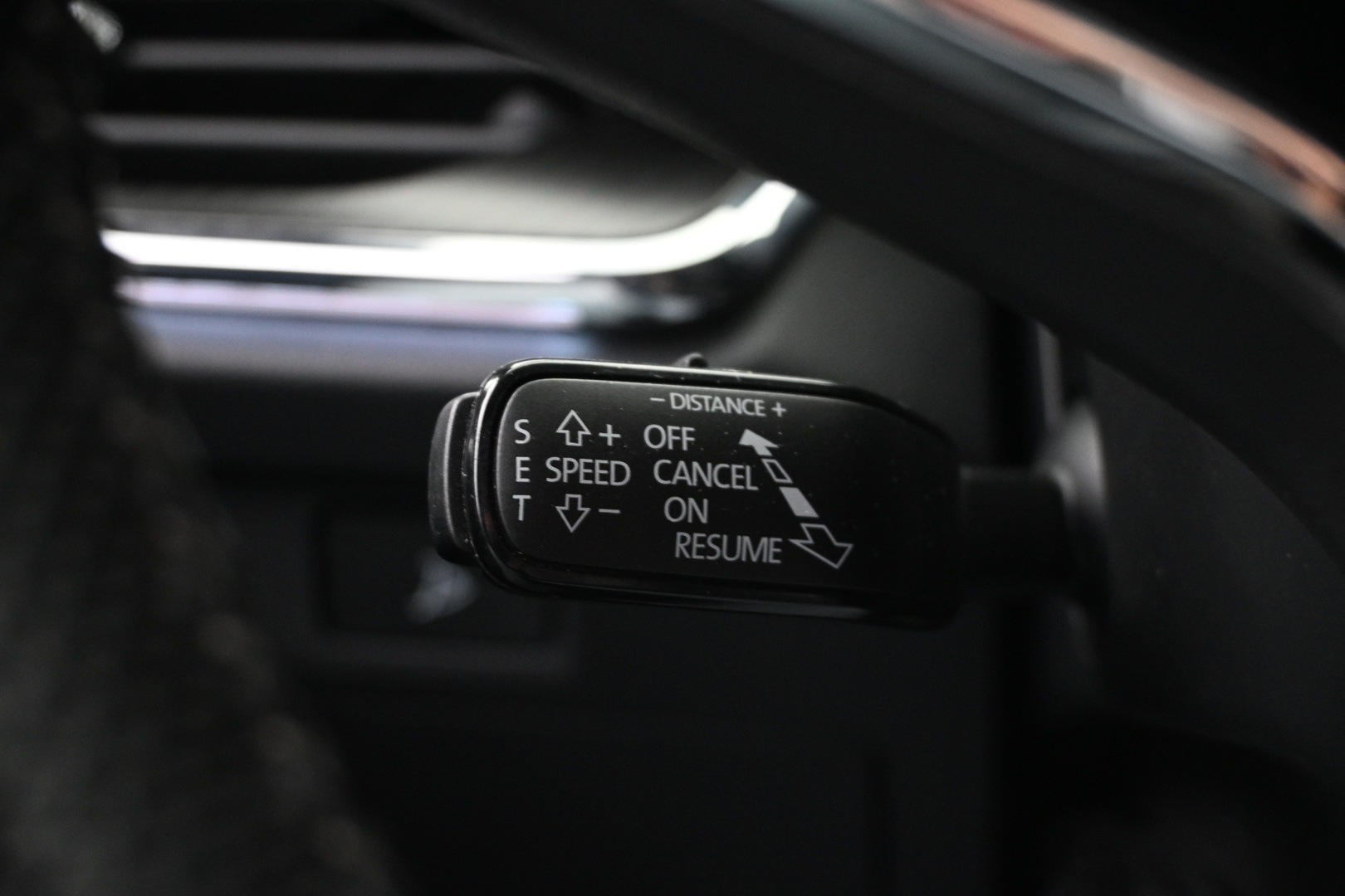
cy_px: 448
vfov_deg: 28.5
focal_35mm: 47
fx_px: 1765
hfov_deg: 41.7
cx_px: 672
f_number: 5
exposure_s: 1/6
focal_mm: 31.5
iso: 1600
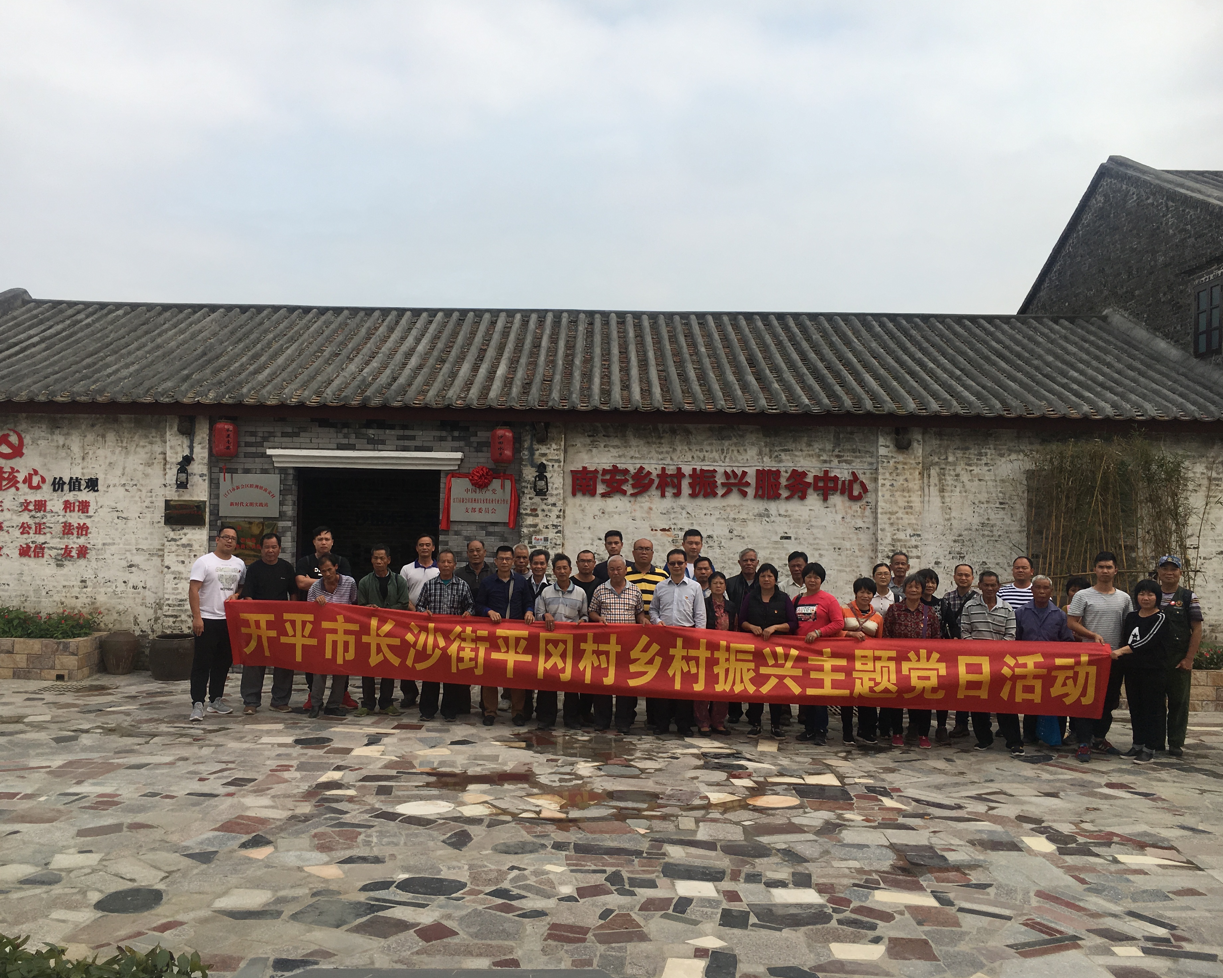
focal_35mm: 31
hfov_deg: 57.1
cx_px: 574
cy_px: 487
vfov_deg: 47.1
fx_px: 1122
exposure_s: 1/2079
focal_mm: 4.15
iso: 25
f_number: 2.2
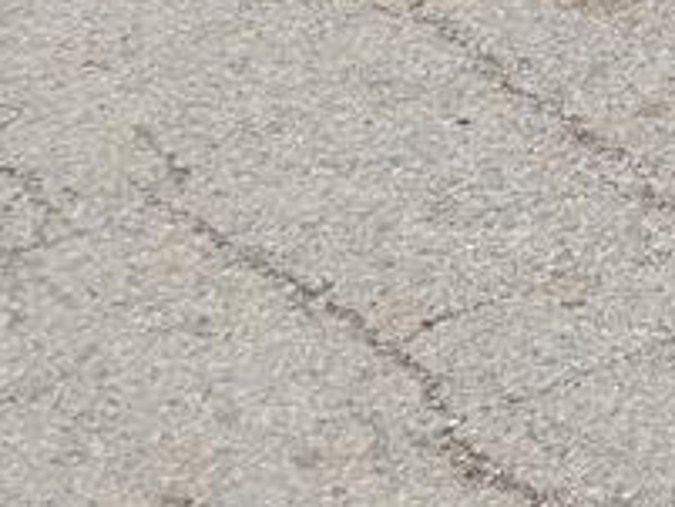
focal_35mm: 117
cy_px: -635
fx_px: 2283
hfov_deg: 12.9
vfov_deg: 11.0
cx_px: 1609
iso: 10
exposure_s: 1/890
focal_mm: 6.3
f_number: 1.7
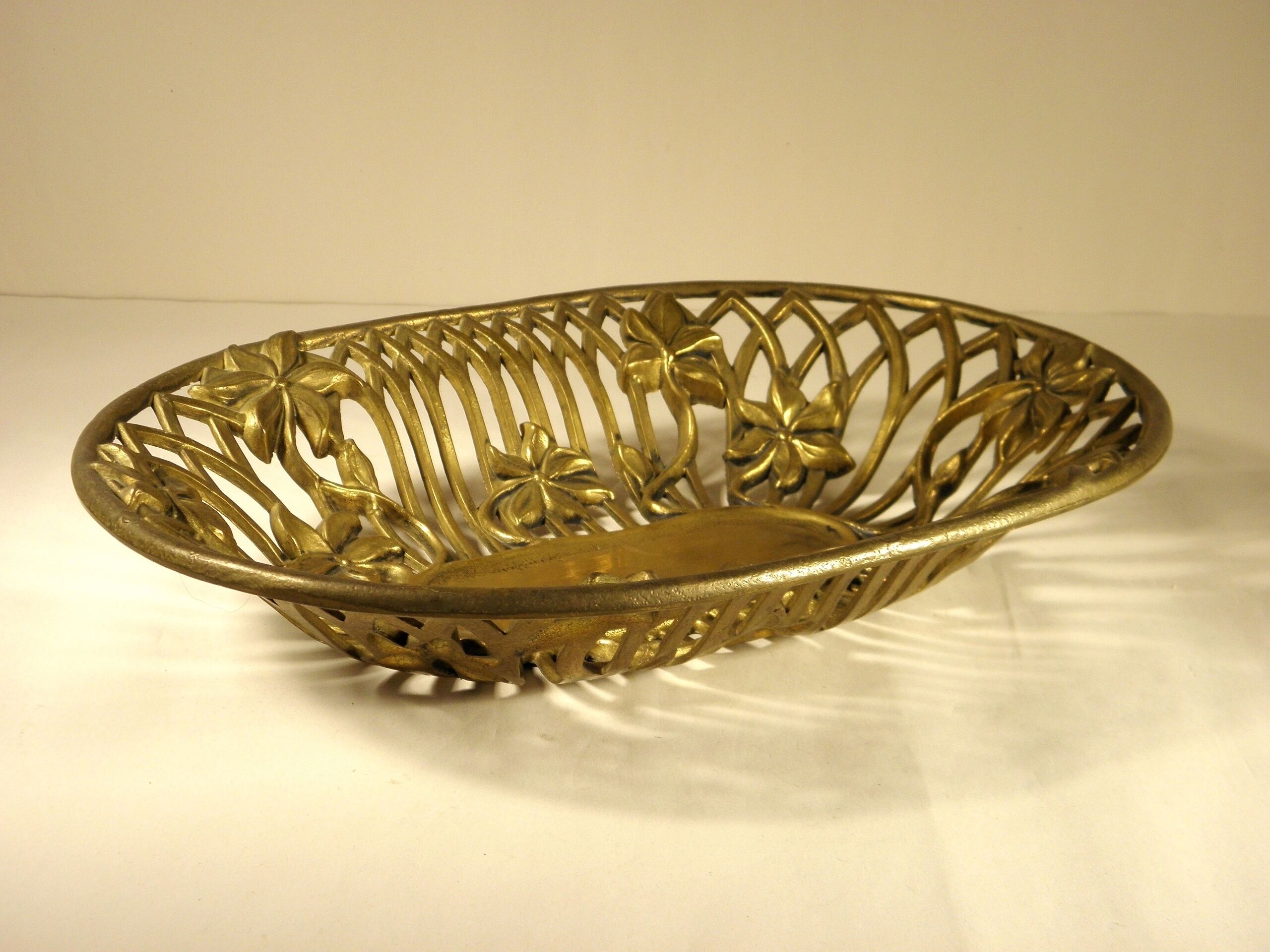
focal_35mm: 50
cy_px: 476
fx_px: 1834
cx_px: 635
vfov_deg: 29.1
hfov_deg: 38.2
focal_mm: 9.1
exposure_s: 1/50
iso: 100
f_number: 4
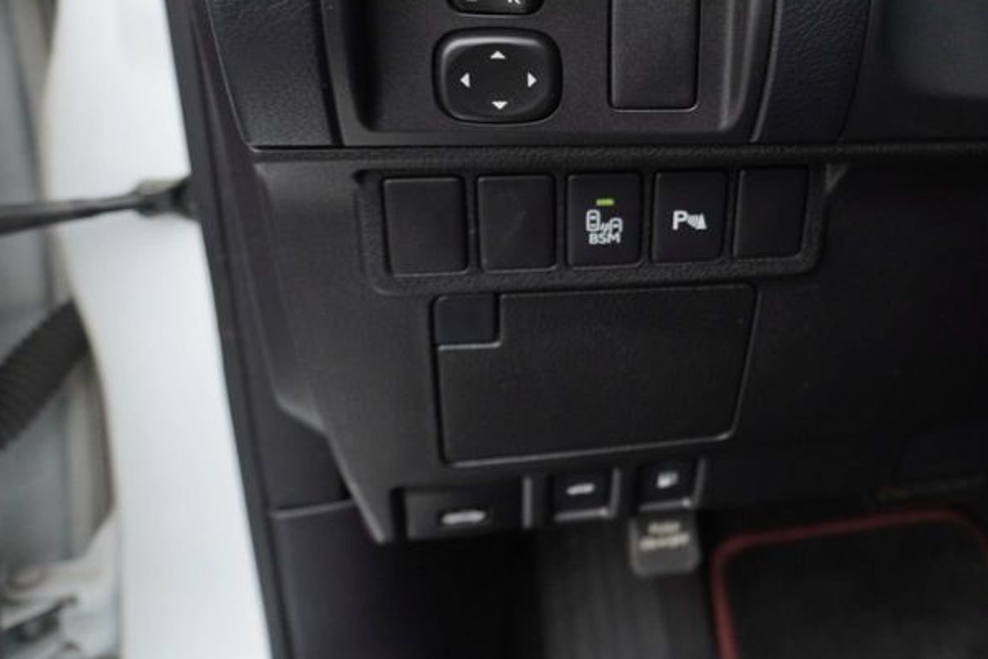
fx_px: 1126
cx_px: 795
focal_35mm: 41
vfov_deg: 32.2
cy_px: 180
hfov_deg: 45.0
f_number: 4
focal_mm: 16
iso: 400
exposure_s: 1/320
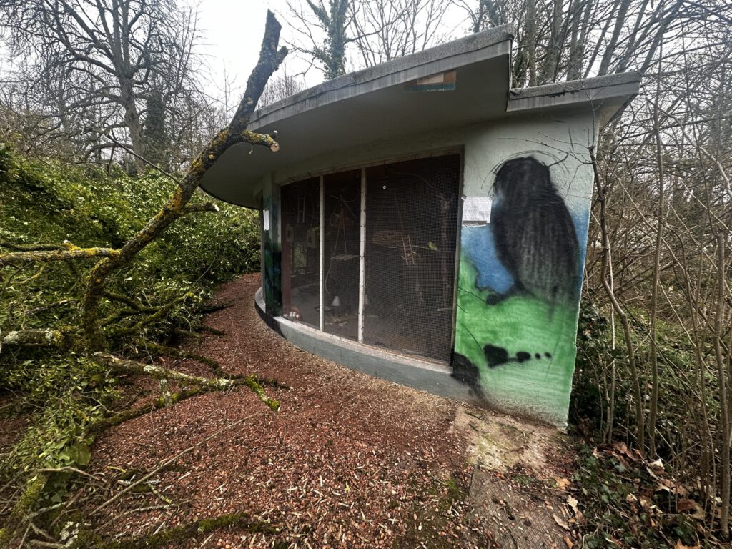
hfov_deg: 102.1
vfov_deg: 85.7
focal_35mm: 14
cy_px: 274
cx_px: 366
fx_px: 296
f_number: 2.2
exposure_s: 1/99
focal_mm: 2.22
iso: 80
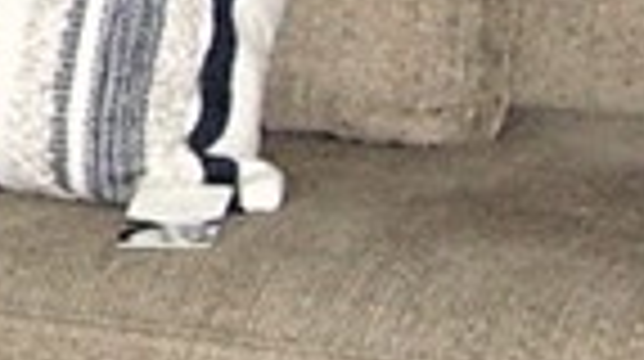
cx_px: -502
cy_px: -704
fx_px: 4792
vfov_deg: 4.2
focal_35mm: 281
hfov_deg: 7.5
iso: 200
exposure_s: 1/60
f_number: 2.7
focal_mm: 6
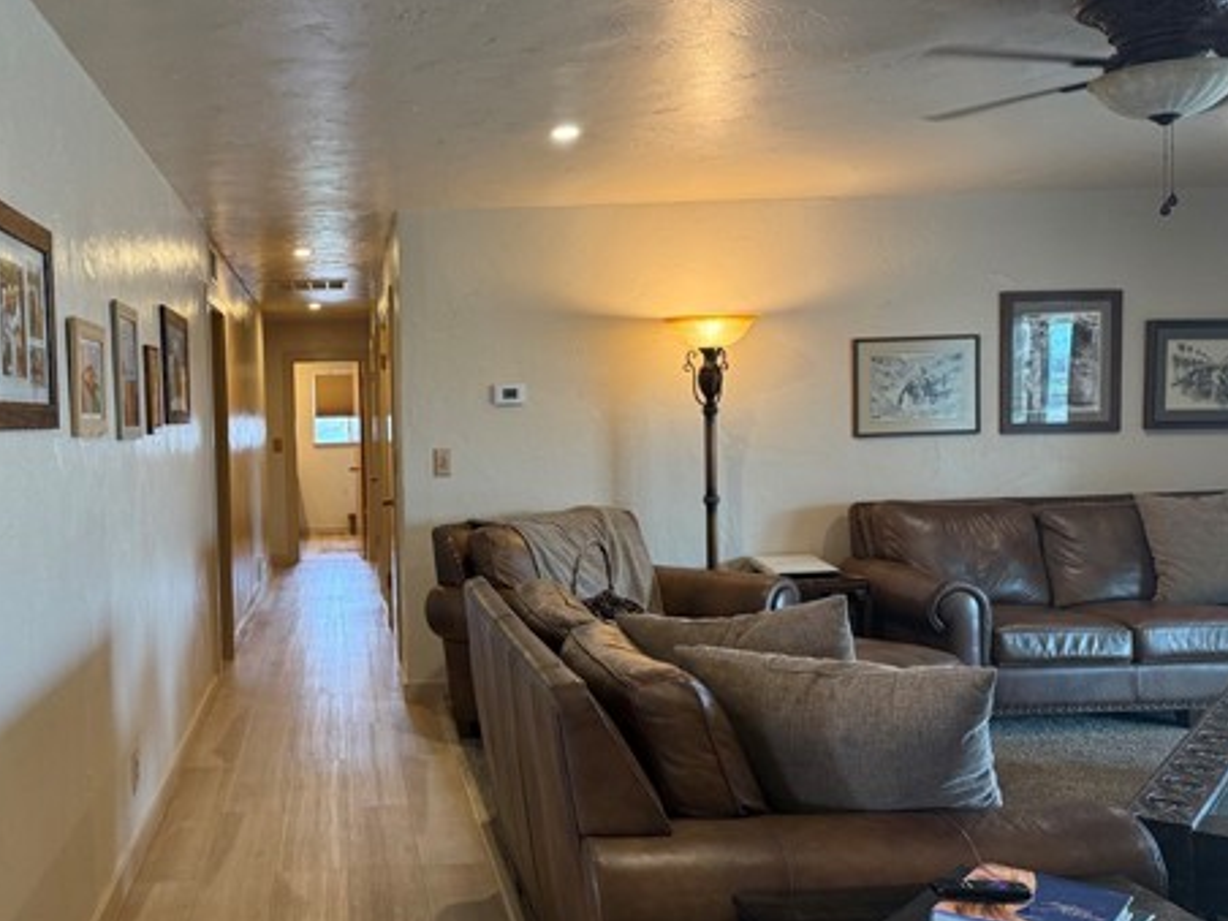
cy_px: 470
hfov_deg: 52.7
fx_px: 1206
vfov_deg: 41.8
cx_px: 391
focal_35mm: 34
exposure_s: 1/60
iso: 160
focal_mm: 6.76
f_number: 1.78
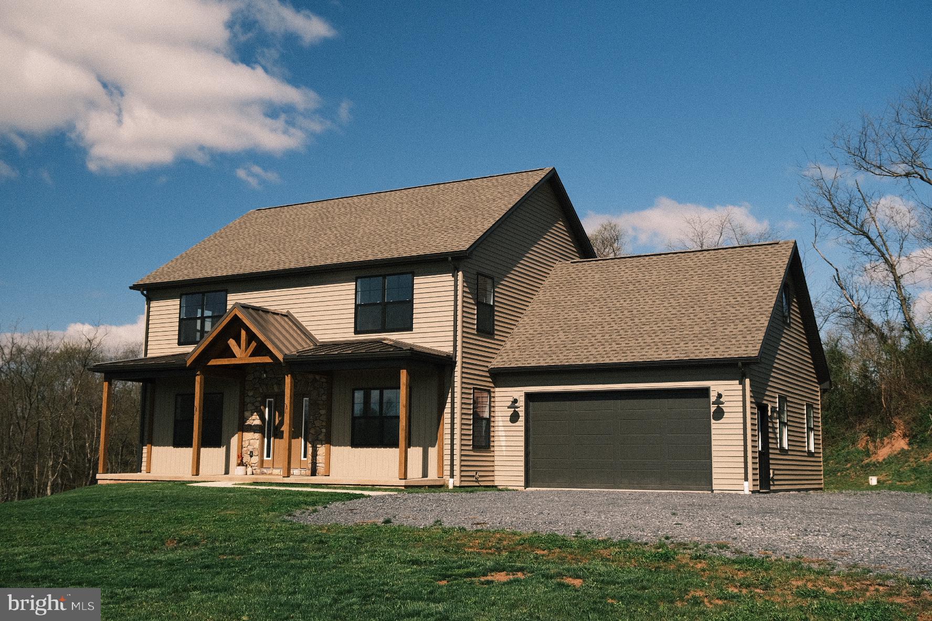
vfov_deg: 34.2
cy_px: 310
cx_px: 466
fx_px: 1010
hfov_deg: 49.6
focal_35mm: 39
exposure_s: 1/950
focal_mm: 26
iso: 400
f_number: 5.6
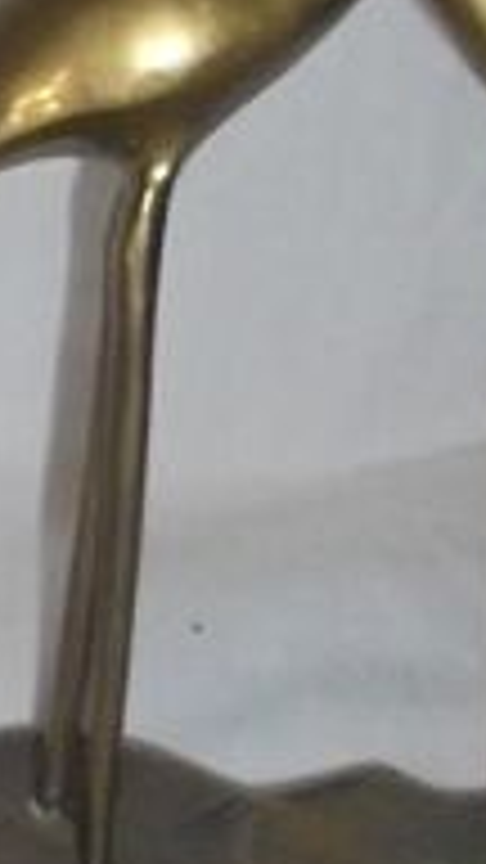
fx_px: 3391
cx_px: -893
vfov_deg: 14.5
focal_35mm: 148
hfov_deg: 7.4
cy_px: 256
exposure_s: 1/40
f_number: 11.8
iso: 400
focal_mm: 5.3
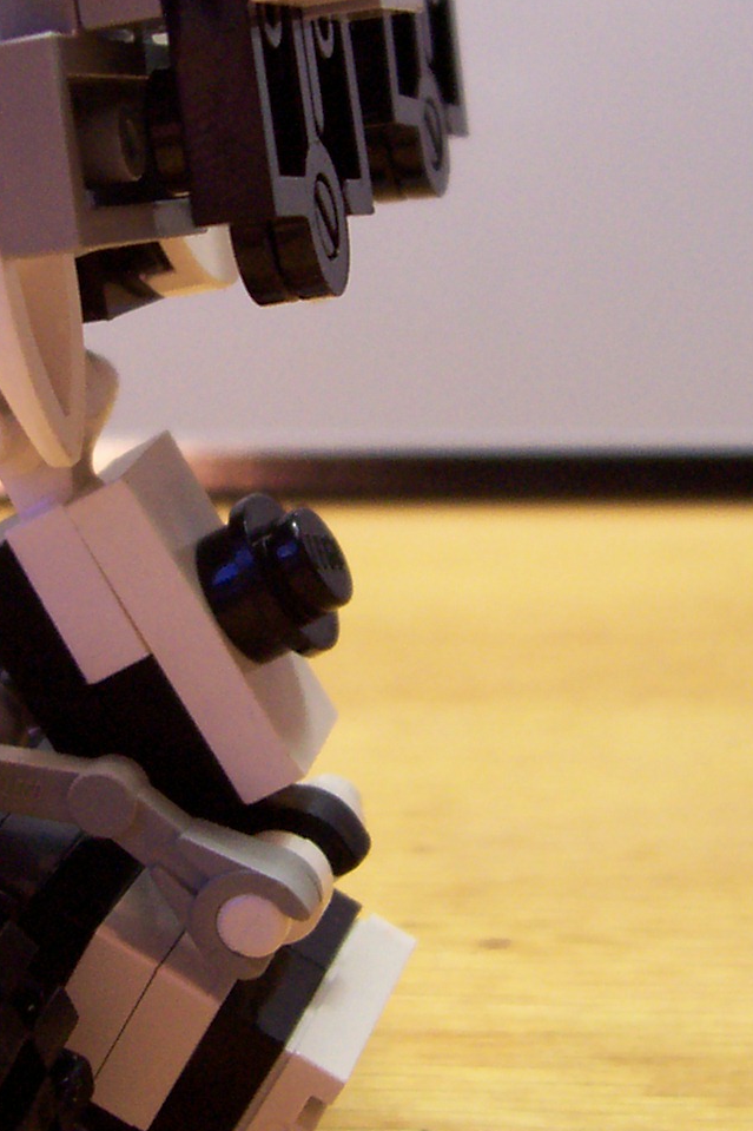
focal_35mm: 85
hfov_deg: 16.0
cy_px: 366
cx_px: 191
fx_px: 2668
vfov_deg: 23.8
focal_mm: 5.6
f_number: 2.7
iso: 129
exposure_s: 1/32
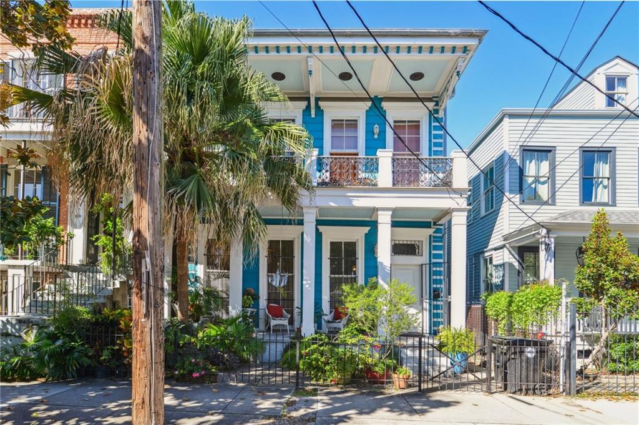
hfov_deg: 84.0
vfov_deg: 61.8
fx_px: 355
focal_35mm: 20
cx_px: 320
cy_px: 212
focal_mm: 20
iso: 400
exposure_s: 1/125
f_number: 13
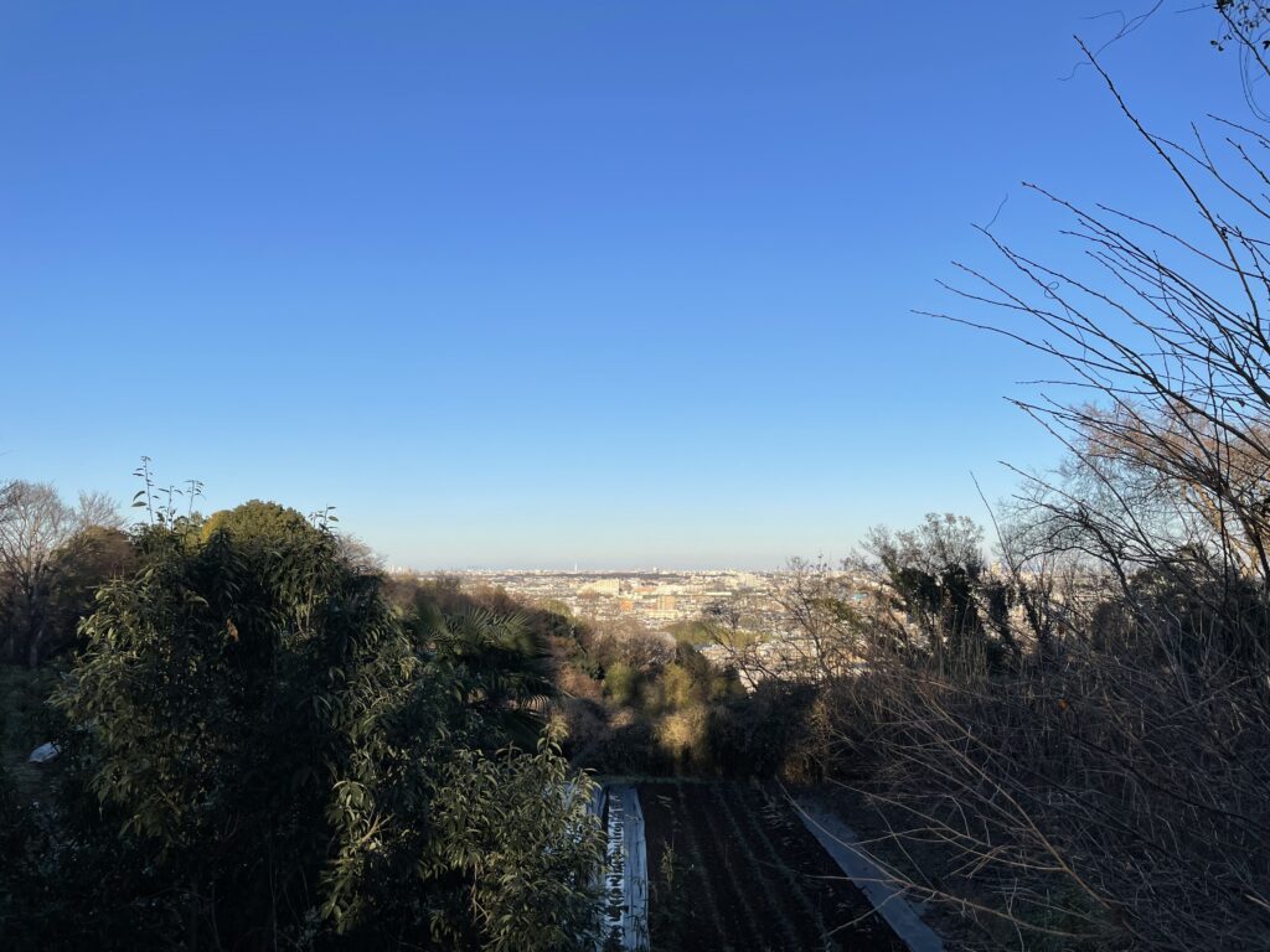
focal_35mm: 26
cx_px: 635
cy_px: 476
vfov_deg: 53.1
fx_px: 954
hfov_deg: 67.3
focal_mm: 4.2
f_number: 1.6
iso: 32
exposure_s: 1/2747
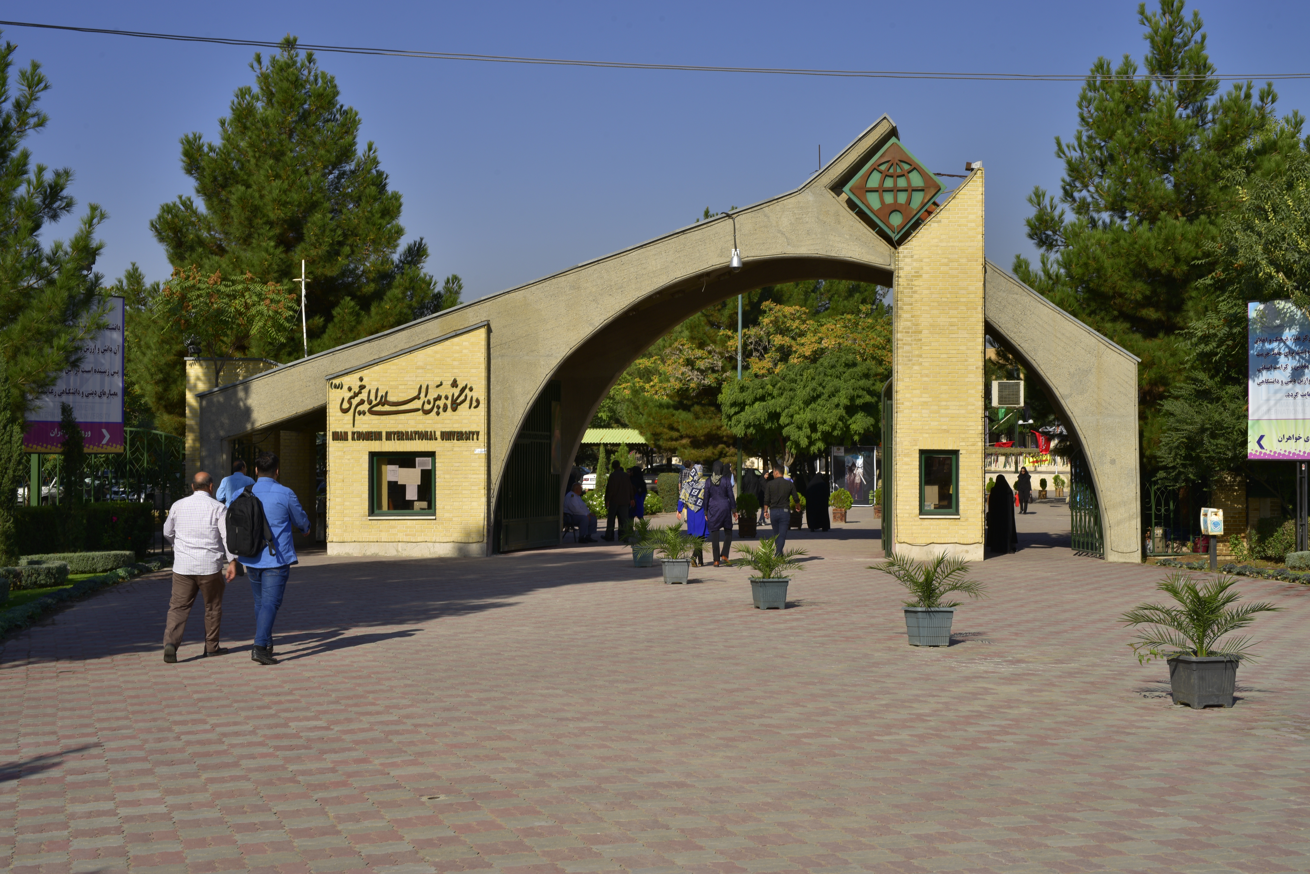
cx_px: 655
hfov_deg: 39.6
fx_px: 1820
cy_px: 437
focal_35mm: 50
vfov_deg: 27.0
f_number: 16
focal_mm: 50
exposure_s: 1/60
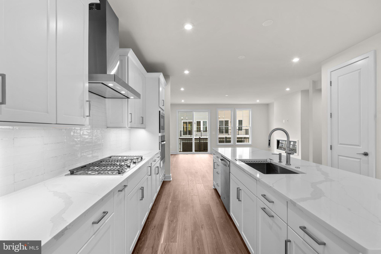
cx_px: 190
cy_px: 127
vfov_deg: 73.7
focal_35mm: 16
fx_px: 169
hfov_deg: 96.7
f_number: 8
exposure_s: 1/3
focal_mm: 16
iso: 100
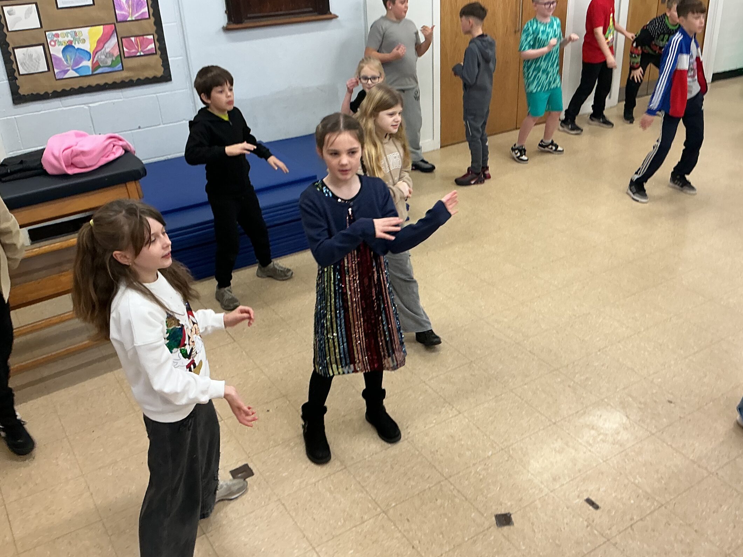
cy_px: 268
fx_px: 751
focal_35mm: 35
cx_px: 432
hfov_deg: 52.4
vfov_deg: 40.7
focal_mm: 3
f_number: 1.8
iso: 64
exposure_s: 1/50
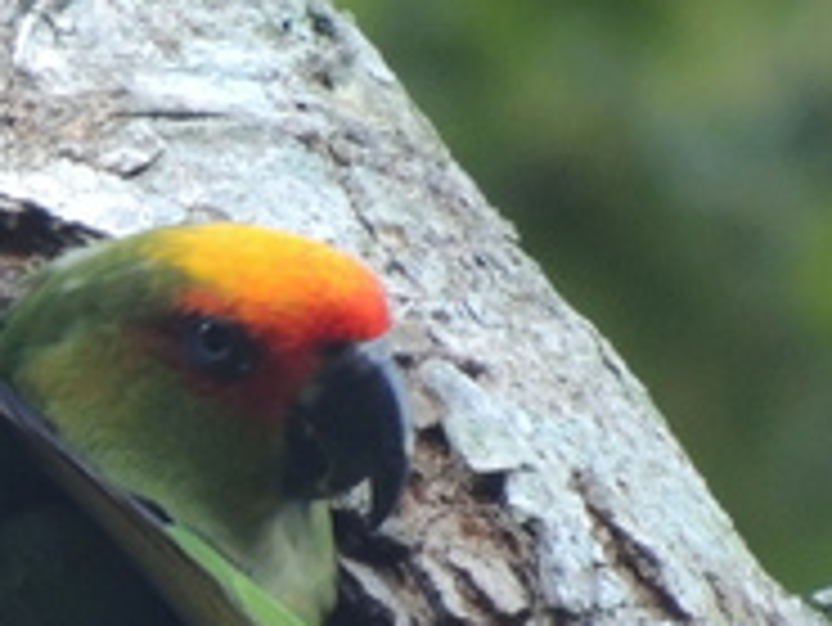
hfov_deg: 0.6
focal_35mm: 3463
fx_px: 83288
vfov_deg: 0.4
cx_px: -162
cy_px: 477
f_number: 5.9
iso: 800
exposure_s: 1/60
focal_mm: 180
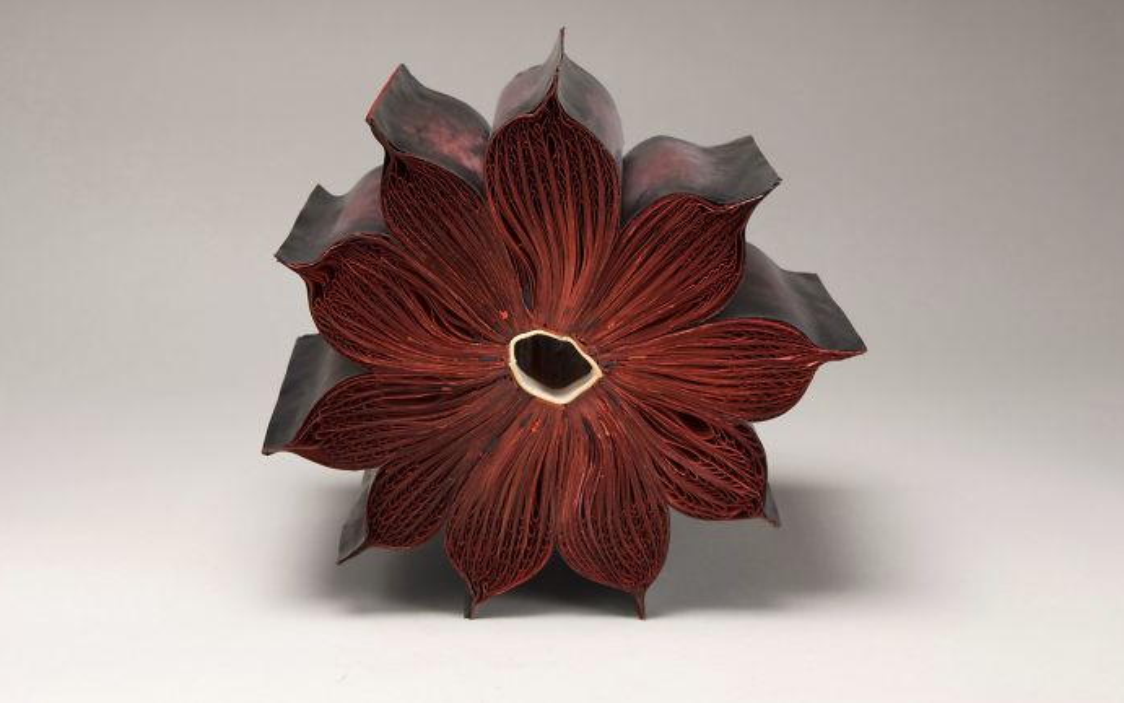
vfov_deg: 21.0
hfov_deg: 33.0
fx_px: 1899
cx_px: 566
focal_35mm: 62
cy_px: 325
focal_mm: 40
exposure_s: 1/160
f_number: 10
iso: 100
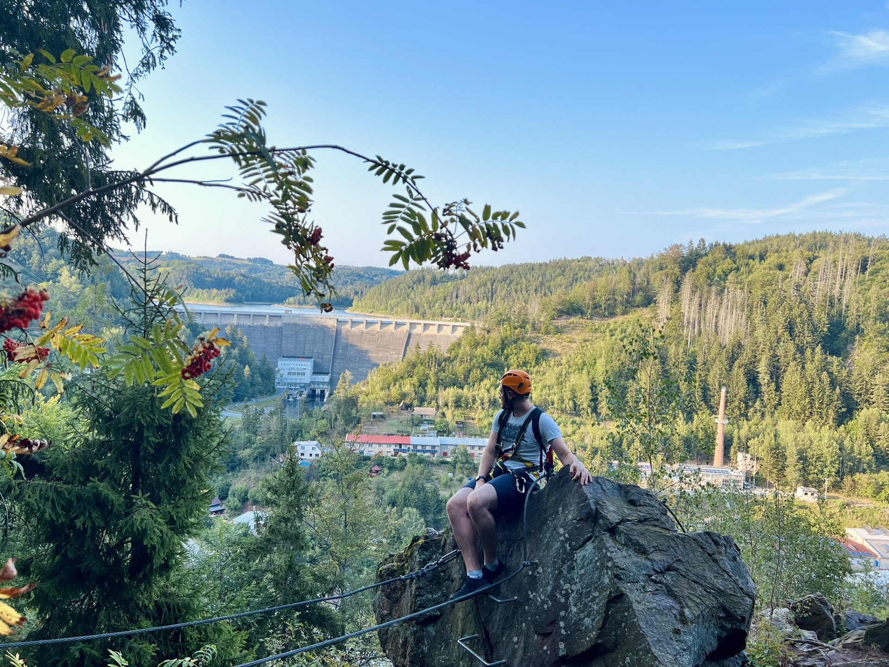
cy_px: 334
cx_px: 444
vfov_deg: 53.1
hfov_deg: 67.3
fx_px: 668
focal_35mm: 26
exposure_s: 1/302
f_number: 1.5
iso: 50
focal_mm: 5.7
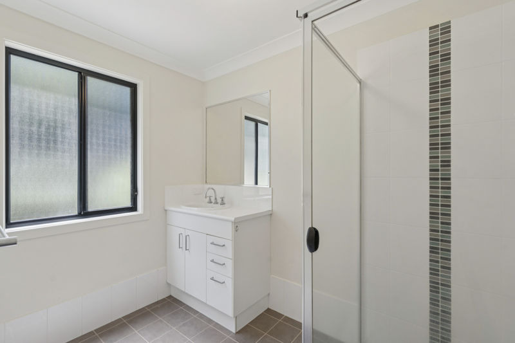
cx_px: 258
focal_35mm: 16
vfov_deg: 72.0
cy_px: 172
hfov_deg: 95.0
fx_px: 236
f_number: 7.1
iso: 800
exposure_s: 1/125
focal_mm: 16.5
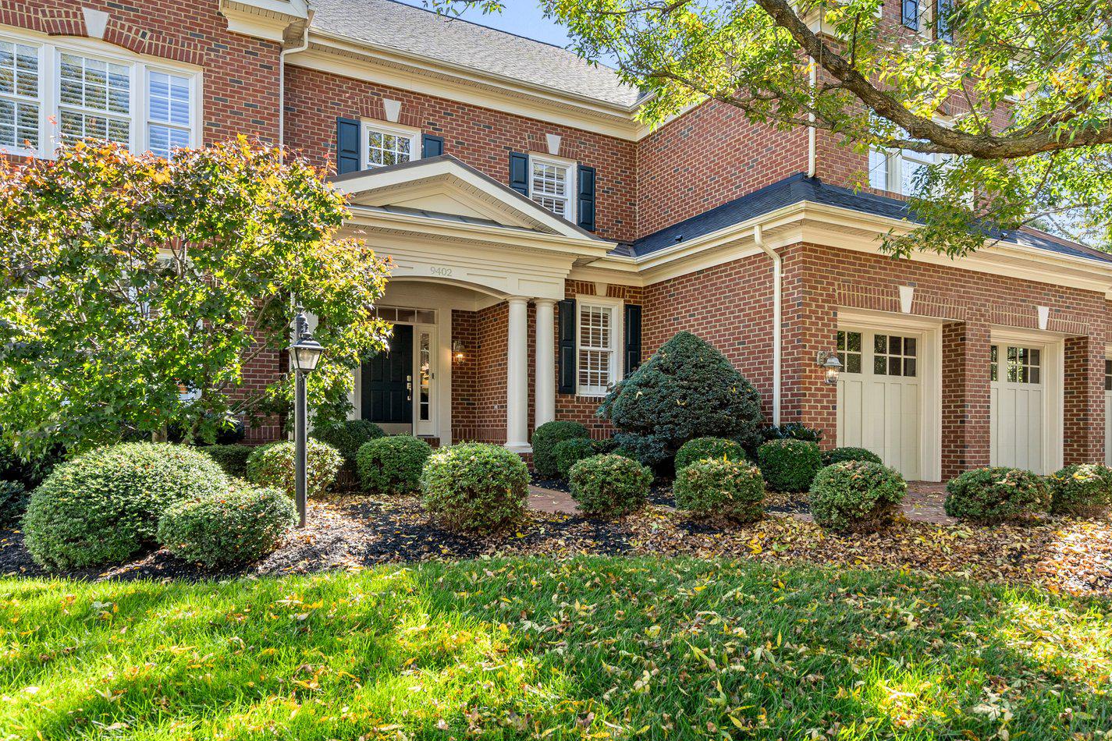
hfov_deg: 76.1
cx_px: 556
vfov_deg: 54.0
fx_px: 710
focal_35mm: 23
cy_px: 245
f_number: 10
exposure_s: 1/50
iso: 250
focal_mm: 16
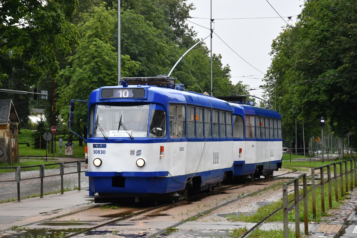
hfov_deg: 20.6
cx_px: 178
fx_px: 982
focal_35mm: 99
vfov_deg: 13.8
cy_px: 119
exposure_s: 1/667
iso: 800
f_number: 5.6
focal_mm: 66
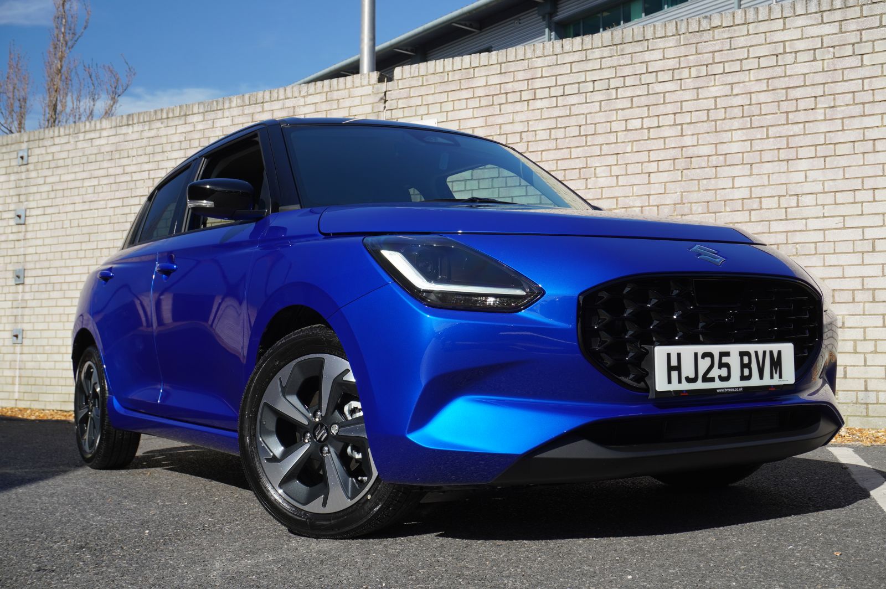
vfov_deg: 31.8
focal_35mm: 42
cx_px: 443
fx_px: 1033
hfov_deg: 46.4
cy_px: 294
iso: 160
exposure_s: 1/160
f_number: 9
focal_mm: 28
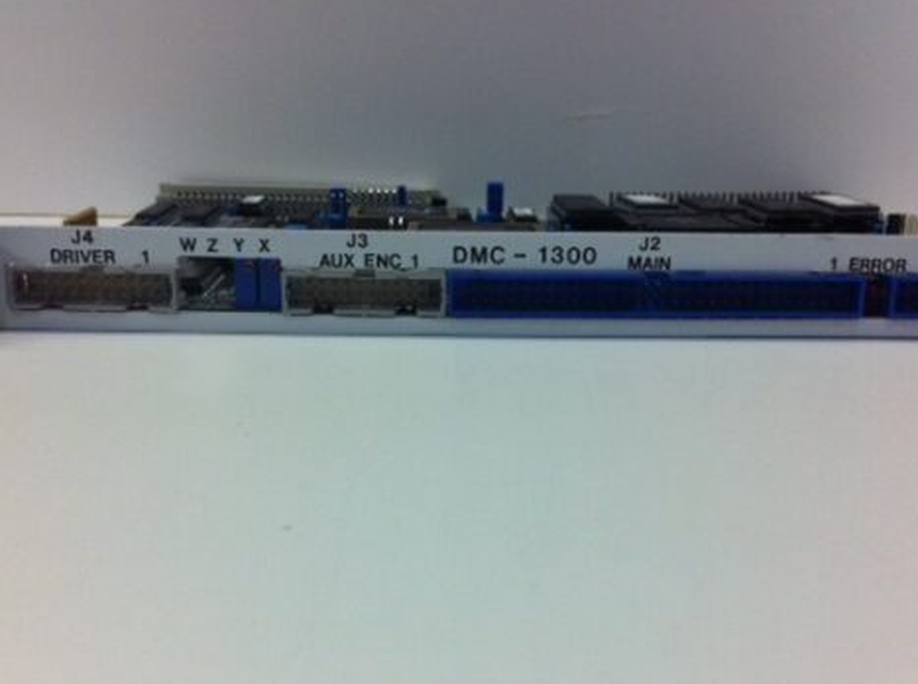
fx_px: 1191
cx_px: 464
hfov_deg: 42.2
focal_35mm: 45
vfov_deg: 31.9
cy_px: 427
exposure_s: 1/60
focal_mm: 3.85
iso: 80
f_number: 2.8
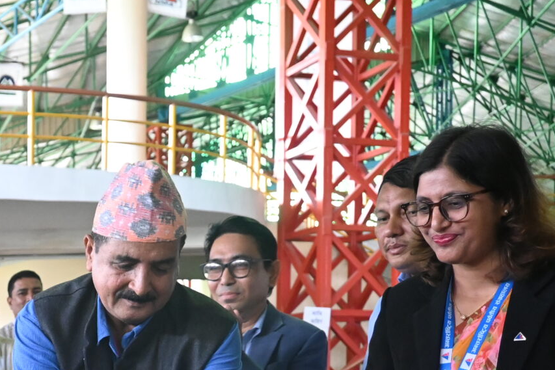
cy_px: 483
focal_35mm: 79
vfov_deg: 16.4
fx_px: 1214
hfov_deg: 24.2
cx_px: -45
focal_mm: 17.5
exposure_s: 1/125
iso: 2000
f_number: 3.5
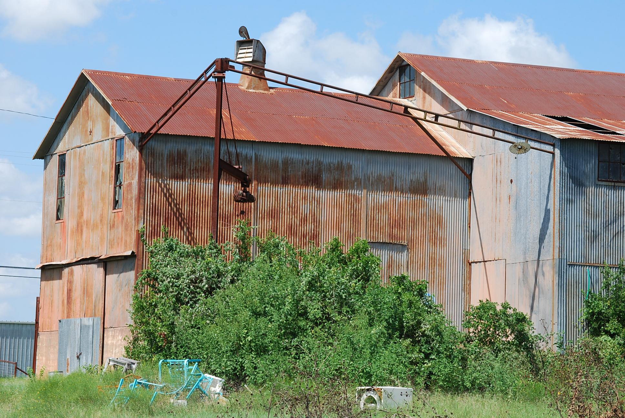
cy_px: 209
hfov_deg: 10.1
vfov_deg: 6.8
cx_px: 312
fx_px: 3520
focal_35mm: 202
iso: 200
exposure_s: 1/250
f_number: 10
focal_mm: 135
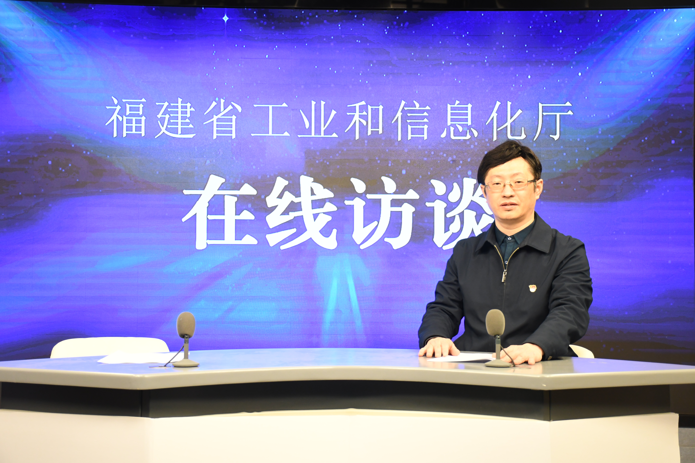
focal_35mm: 51
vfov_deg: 26.5
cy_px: 232
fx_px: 985
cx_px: 348
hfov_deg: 38.9
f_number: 4.2
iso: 1250
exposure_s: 1/160
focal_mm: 34
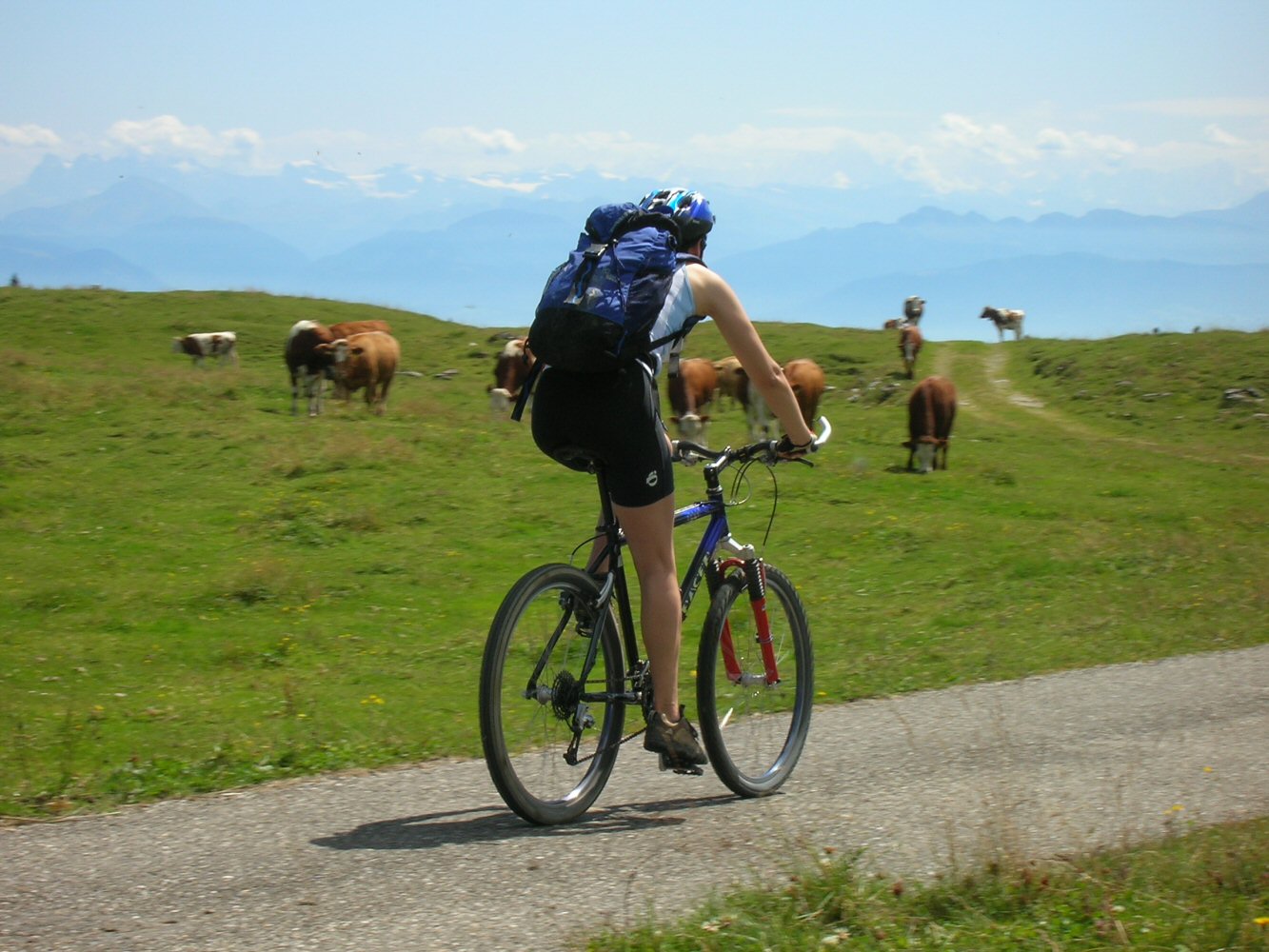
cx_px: 634
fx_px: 3740
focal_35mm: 102
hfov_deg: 19.3
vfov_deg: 14.5
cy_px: 476
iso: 50
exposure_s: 1/143
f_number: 8.2
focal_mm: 17.1
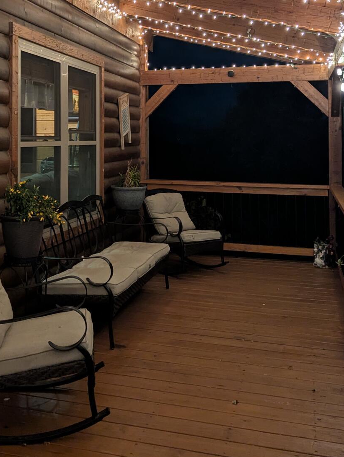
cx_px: 119
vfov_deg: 42.1
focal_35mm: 44
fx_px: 582
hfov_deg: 32.7
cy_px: 137
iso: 419
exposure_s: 1/20
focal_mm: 6.81
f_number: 1.85
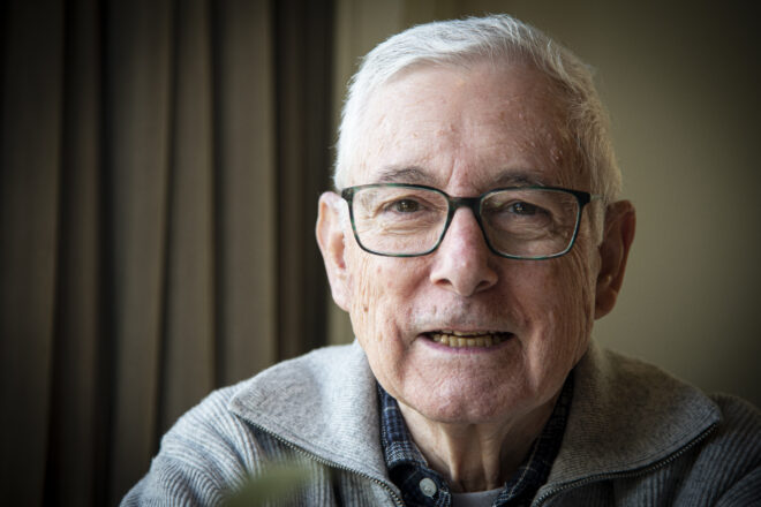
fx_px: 2536
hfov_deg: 17.1
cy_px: 254
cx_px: 380
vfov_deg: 11.4
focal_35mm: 120
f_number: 4
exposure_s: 1/180
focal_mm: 120
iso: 400
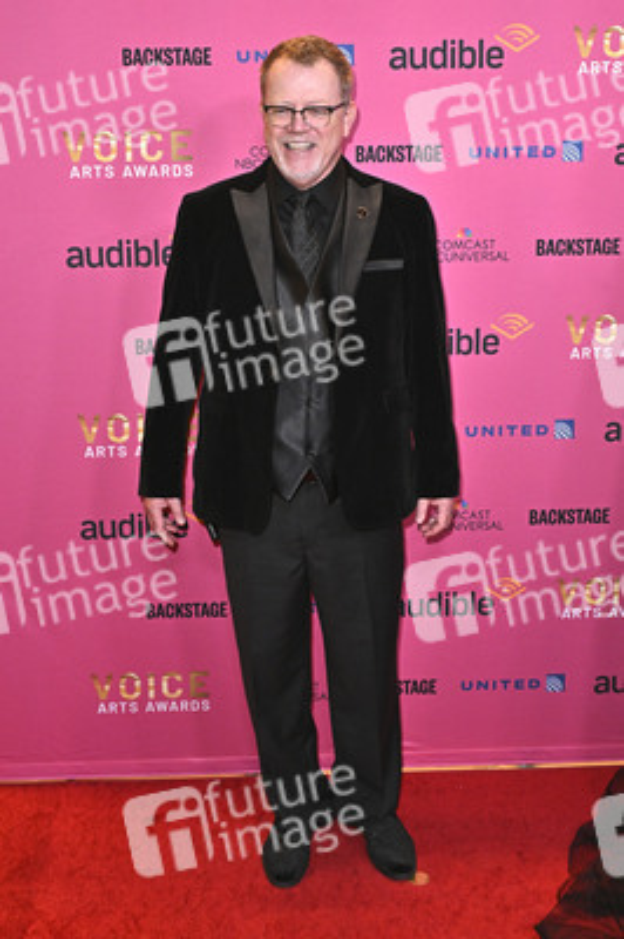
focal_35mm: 39
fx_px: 1016
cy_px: 470
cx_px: 312
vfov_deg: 49.6
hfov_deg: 34.2
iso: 2000
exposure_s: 1/320
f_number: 6.3
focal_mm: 39
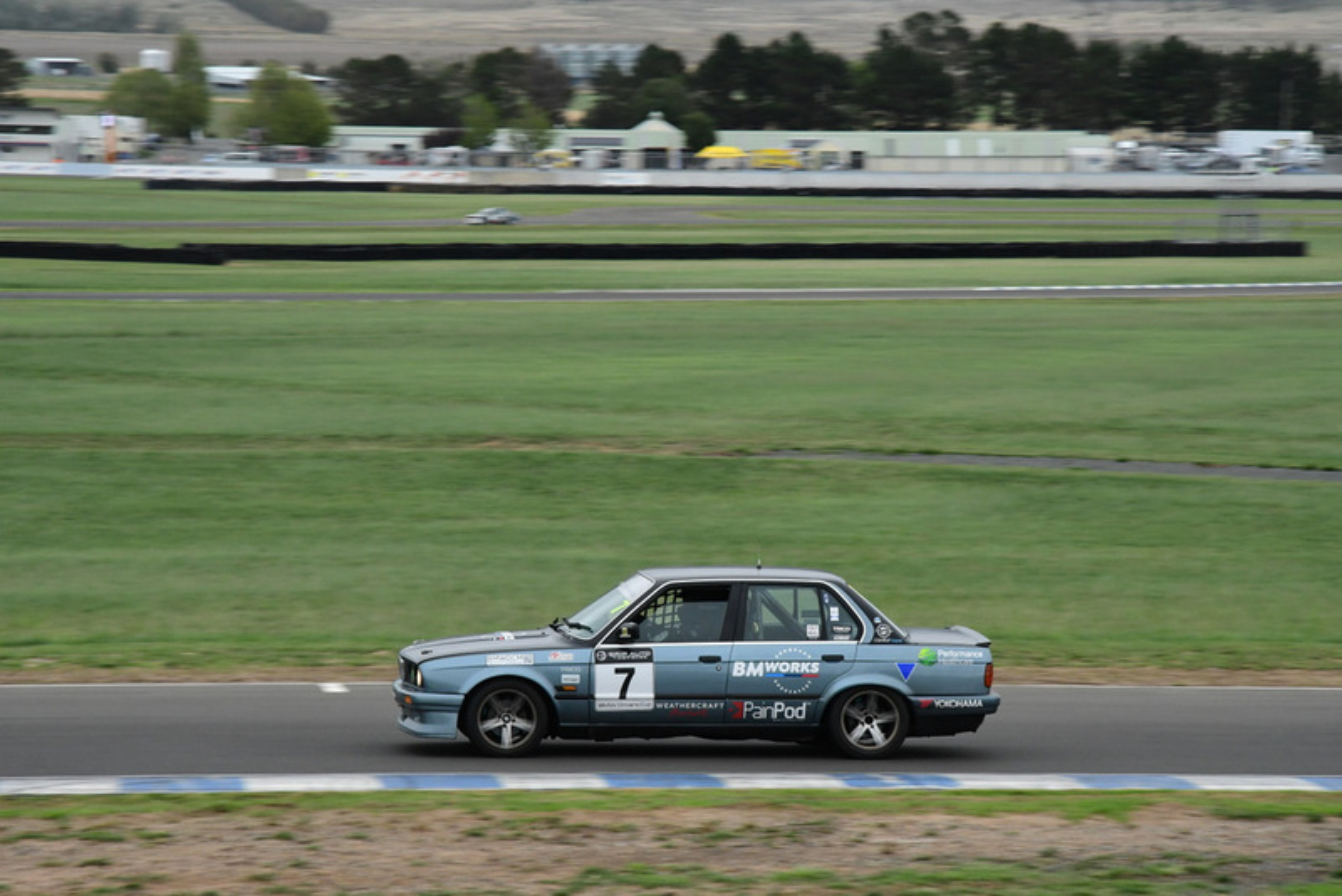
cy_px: 448
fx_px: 4475
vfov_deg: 11.4
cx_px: 671
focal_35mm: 120
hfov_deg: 17.1
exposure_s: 1/320
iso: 1600
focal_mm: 80
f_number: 11
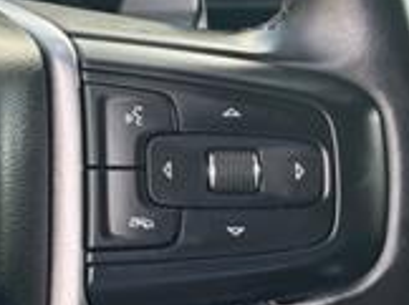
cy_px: -10
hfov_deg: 17.1
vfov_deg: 14.1
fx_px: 1215
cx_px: -217
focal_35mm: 103
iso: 64
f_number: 1.5
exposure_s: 1/152
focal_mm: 5.7
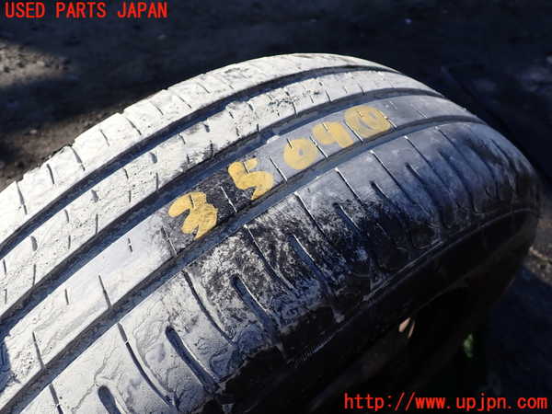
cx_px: 276
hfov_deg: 60.0
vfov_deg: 46.8
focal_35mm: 30
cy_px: 207
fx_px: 478
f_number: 3.2
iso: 100
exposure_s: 1/500
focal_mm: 5.4
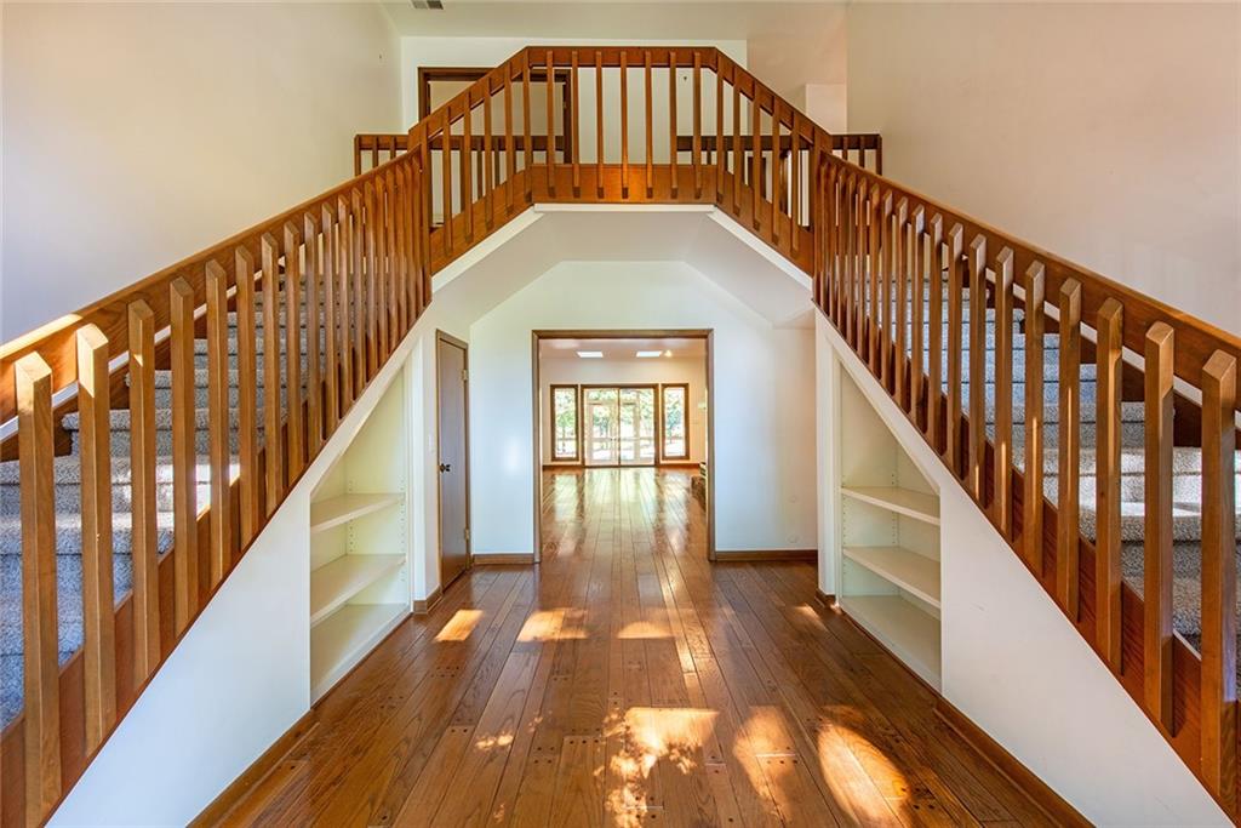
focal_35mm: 14
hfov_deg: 104.2
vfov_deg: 81.2
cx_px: 620
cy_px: 414
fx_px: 483
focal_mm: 14
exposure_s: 1/15
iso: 400
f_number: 8
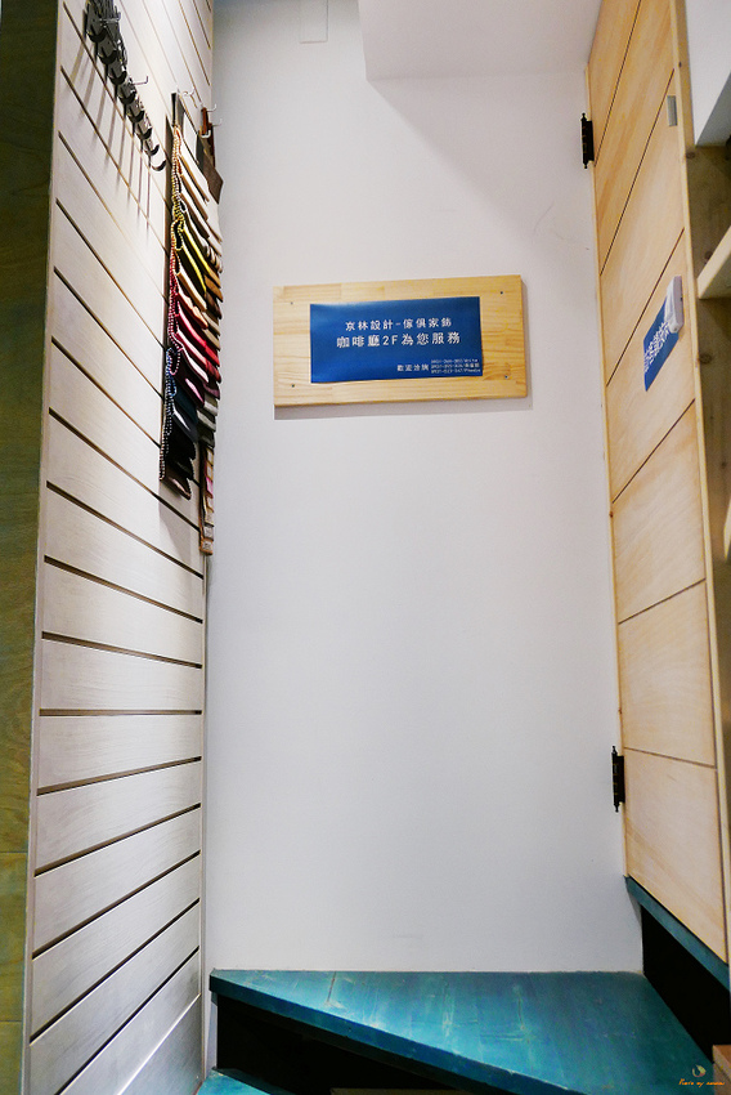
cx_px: 366
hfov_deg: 37.9
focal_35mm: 35
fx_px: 1064
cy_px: 548
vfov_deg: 54.4
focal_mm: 15.9
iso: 500
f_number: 2.3
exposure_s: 1/80
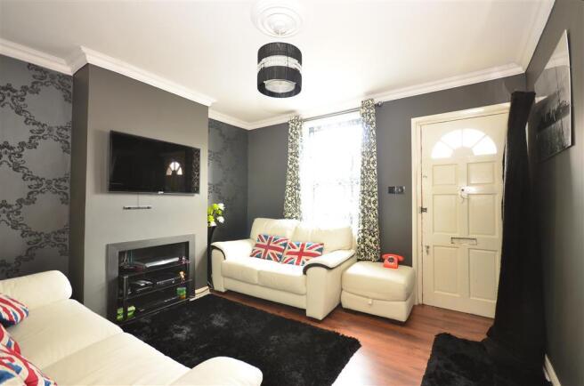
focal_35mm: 15
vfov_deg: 77.0
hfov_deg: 100.5
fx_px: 243
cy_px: 193
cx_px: 292
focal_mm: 10
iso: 200
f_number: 5
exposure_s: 1/1.6
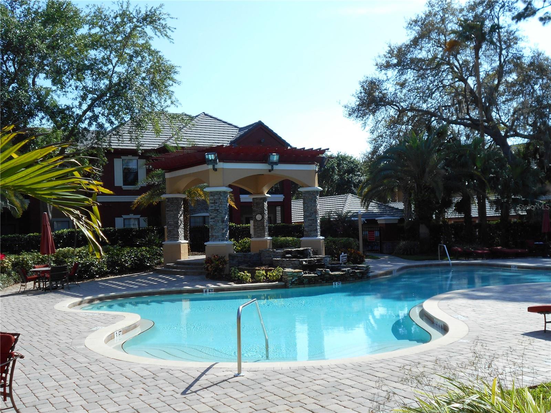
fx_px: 589
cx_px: 276
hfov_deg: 50.1
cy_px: 206
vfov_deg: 38.7
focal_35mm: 37
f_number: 3.9
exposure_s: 1/640
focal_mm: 6.7
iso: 80
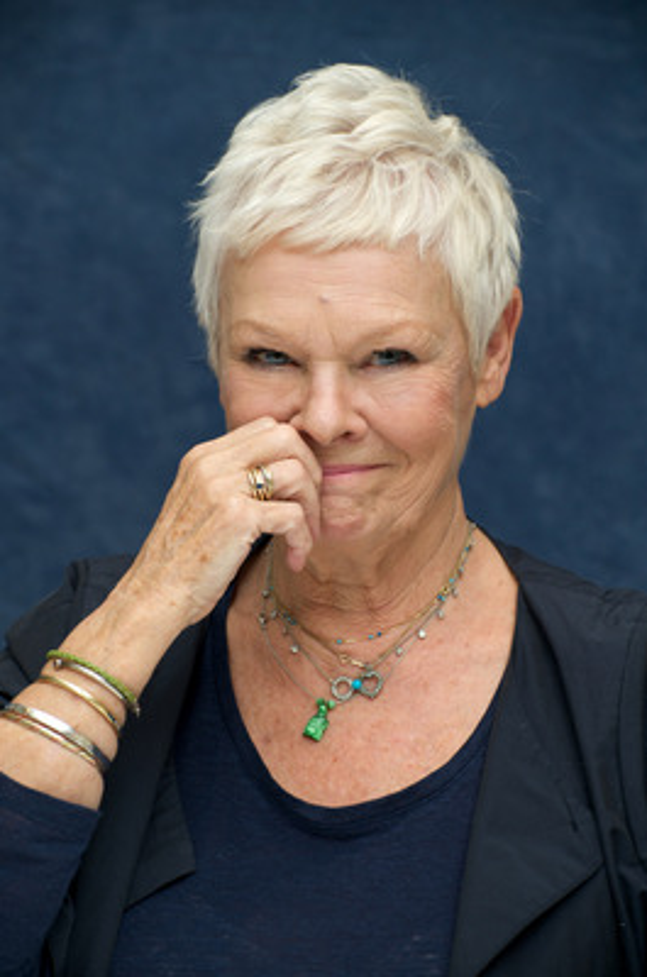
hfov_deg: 11.2
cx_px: 324
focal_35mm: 122
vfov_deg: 16.8
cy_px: 488
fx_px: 3303
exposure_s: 1/60
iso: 400
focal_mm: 122
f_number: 7.1
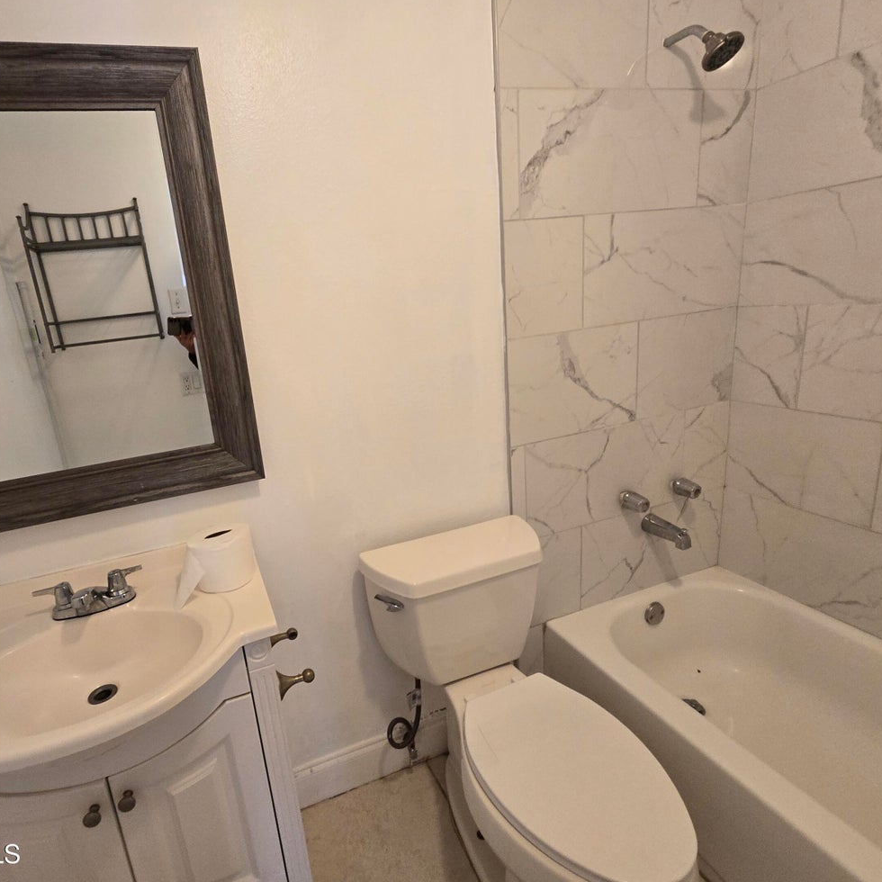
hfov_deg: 86.0
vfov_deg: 87.4
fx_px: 461
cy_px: 436
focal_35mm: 16
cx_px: 342
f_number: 2.2
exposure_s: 1/60
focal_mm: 2.2
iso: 320
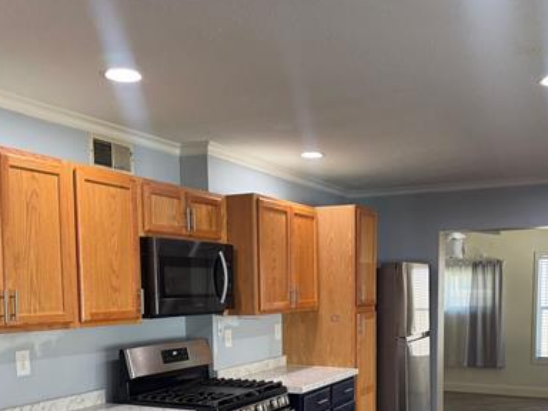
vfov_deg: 34.7
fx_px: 633
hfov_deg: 46.7
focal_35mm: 40
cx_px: 301
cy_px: 337
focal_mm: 6.76
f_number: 1.78
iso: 125
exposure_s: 1/120
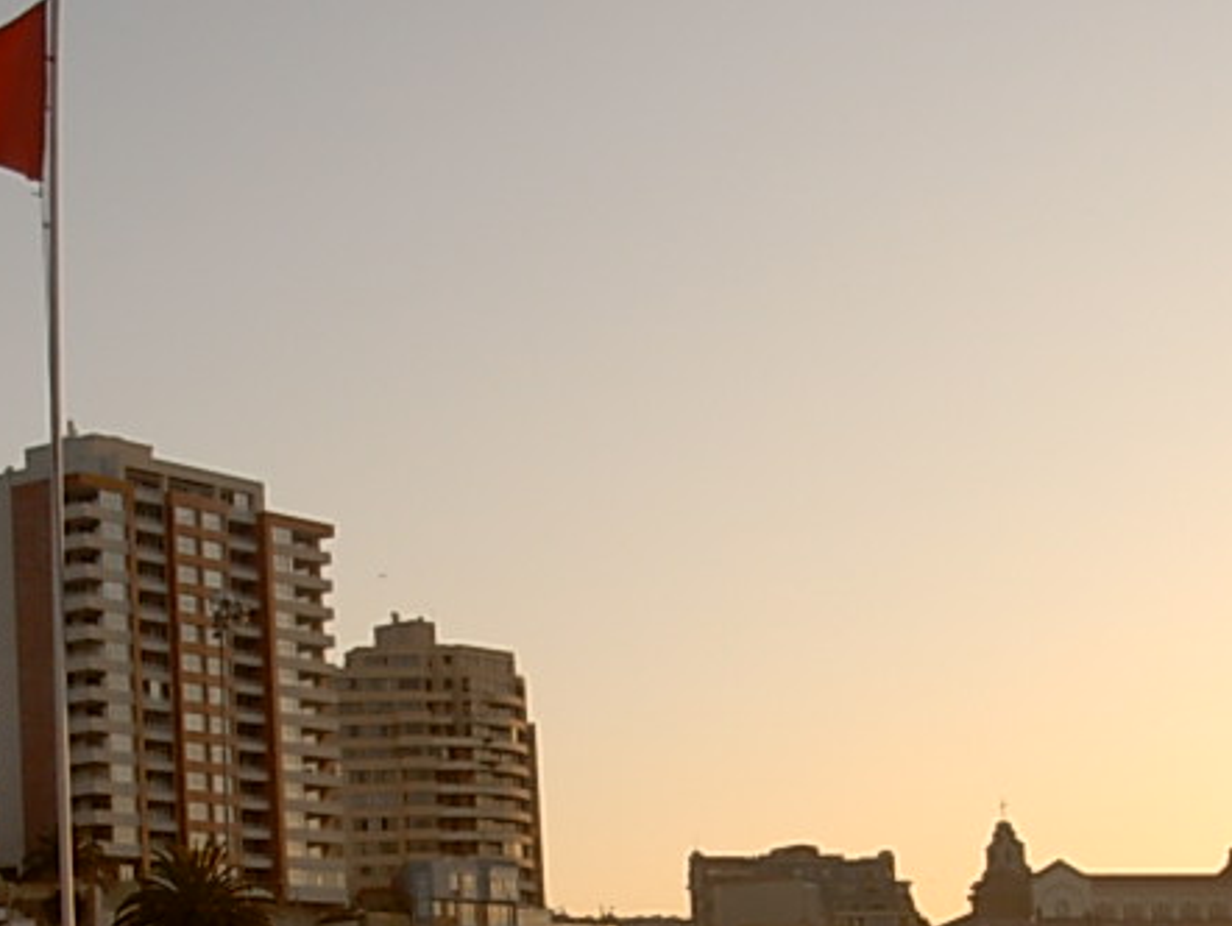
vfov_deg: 16.3
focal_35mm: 88
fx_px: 3134
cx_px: 722
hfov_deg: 22.2
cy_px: 1024
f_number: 2.9
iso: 50
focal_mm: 6.3
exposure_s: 1/430
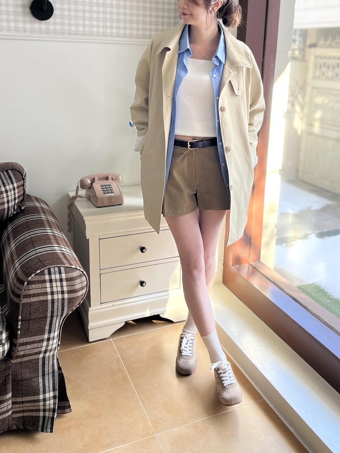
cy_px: 226
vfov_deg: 67.3
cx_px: 170
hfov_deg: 53.1
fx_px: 340
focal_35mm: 26
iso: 40
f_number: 1.6
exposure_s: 1/129
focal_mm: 5.1
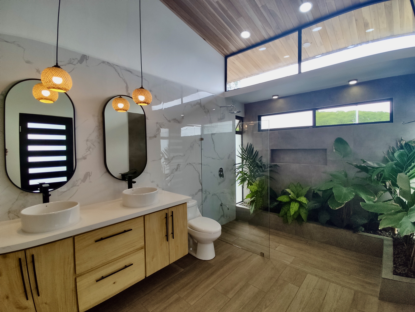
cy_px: 156
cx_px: 208
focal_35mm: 15
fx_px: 180
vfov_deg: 81.7
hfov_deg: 98.2
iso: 50
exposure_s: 1/139
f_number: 2.2
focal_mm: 1.6
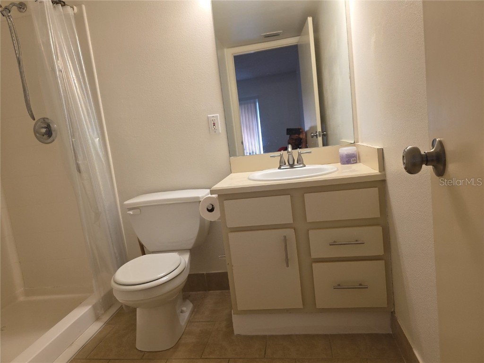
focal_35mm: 23
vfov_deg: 58.9
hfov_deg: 73.9
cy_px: 182
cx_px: 242
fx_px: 322
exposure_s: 1/120
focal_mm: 6.3
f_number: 1.7
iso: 200
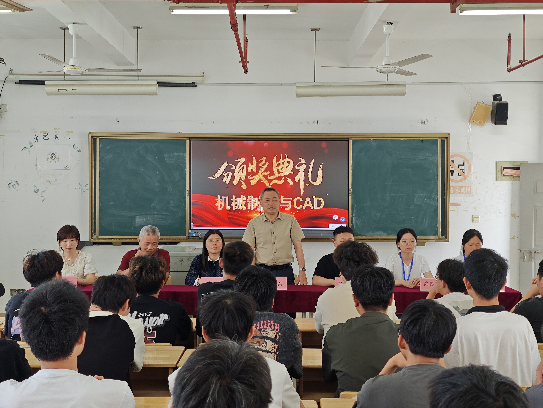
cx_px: 272
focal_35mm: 46
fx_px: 722
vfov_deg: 31.5
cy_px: 204
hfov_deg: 41.2
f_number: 1.42
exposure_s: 1/100
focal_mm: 6.68
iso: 80
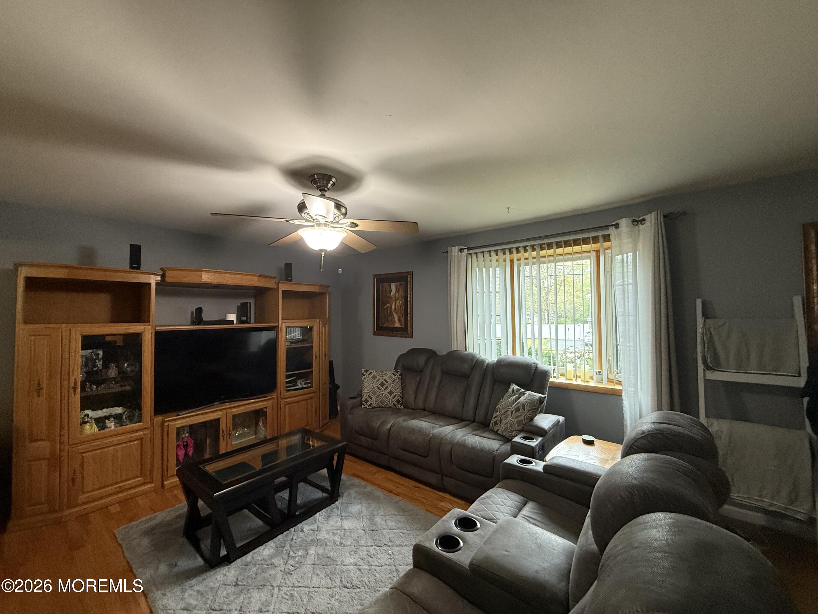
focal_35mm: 14
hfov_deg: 102.1
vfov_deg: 85.7
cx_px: 409
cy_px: 307
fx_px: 331
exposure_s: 1/60
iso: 320
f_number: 2.2
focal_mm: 2.22
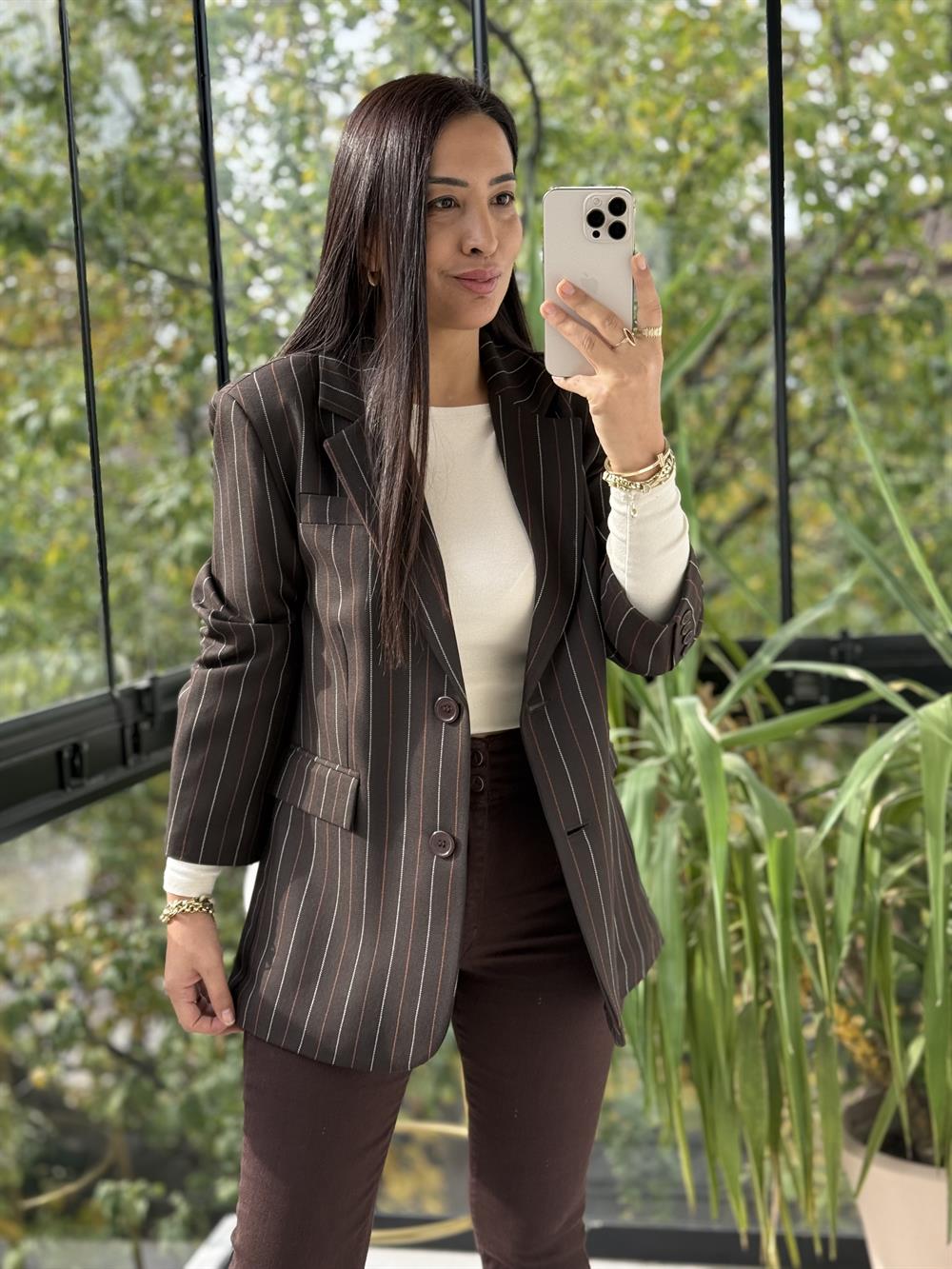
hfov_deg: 30.3
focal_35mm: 48
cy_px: 634
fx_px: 1760
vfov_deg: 39.7
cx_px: 476
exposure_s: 1/242
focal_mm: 6.76
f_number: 1.78
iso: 100
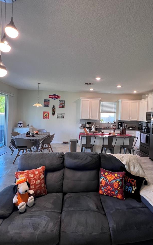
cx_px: 84
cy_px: 117
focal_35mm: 17
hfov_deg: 67.8
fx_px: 113
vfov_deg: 94.3
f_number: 1.8
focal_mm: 1.57
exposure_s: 1/120
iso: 200
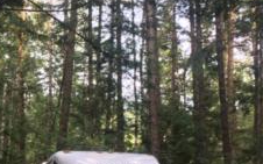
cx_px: 34
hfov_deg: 29.2
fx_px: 487
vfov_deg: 19.0
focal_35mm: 68
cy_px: 129
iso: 32
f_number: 2.2
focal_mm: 4.15
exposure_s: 1/60
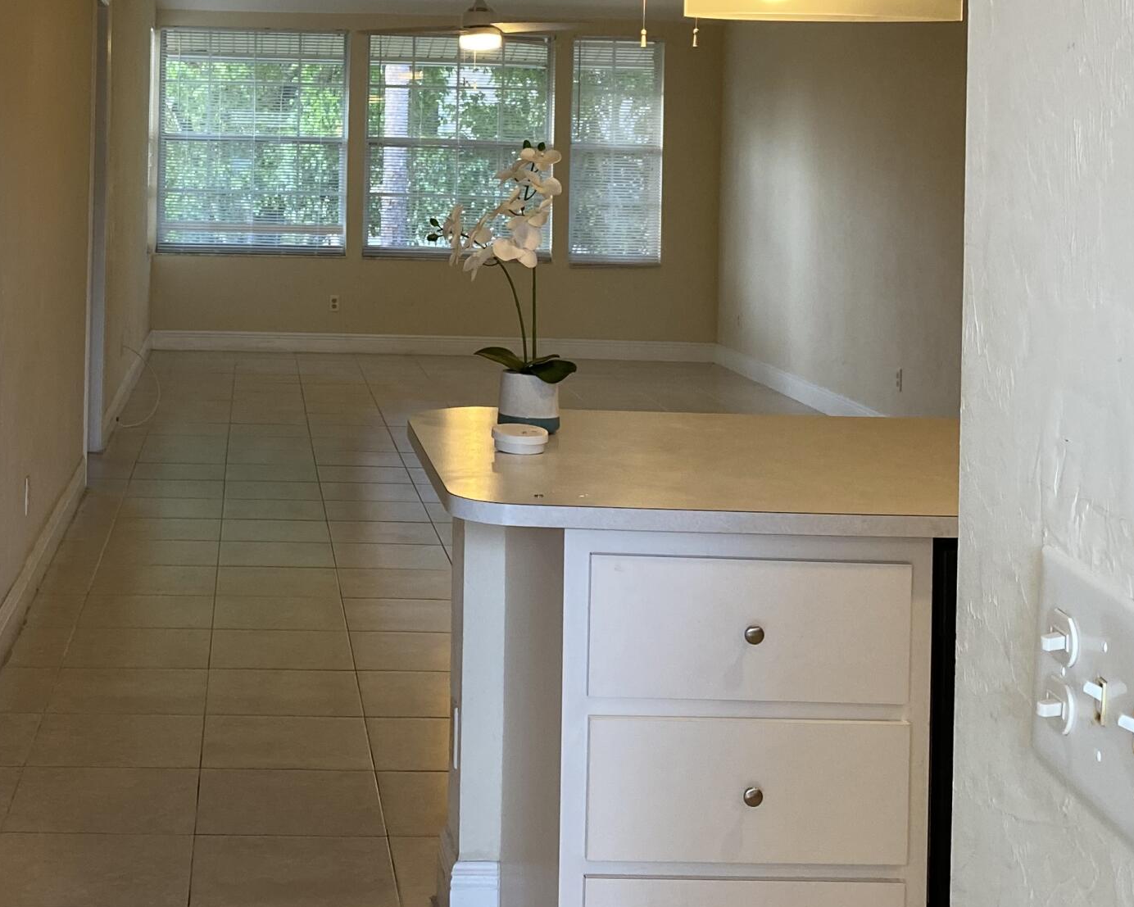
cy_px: 161
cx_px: 316
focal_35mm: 55
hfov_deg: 33.6
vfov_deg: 27.0
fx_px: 1846
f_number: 1.8
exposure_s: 1/120
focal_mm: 4.25
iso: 125
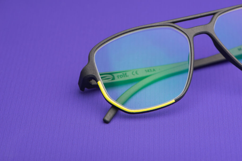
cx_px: 121
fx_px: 706
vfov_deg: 13.1
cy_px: 80
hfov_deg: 19.4
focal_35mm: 105
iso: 64
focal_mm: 105
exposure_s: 1/160
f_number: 13
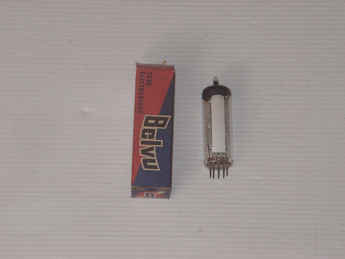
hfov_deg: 12.3
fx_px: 1595
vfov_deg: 9.3
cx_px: 172
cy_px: 130
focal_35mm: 160
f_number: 3.9
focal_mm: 25
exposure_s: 1/75
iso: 200
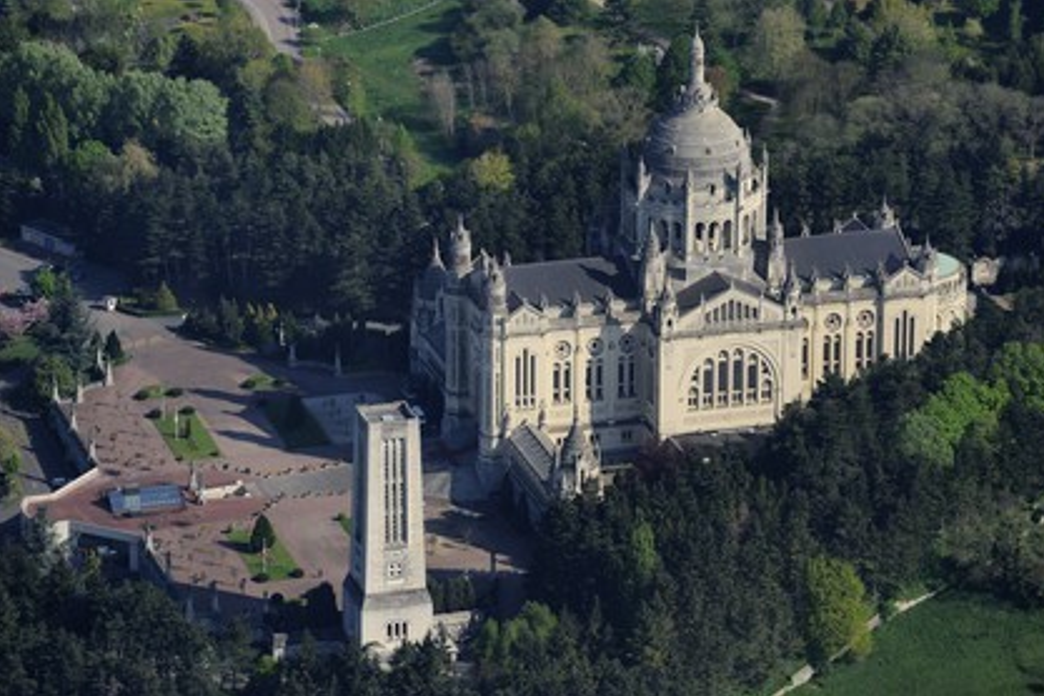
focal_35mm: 202
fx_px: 5858
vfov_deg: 6.8
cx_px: 525
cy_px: 348
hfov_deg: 10.2
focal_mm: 200
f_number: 5
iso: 400
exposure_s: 1/2000
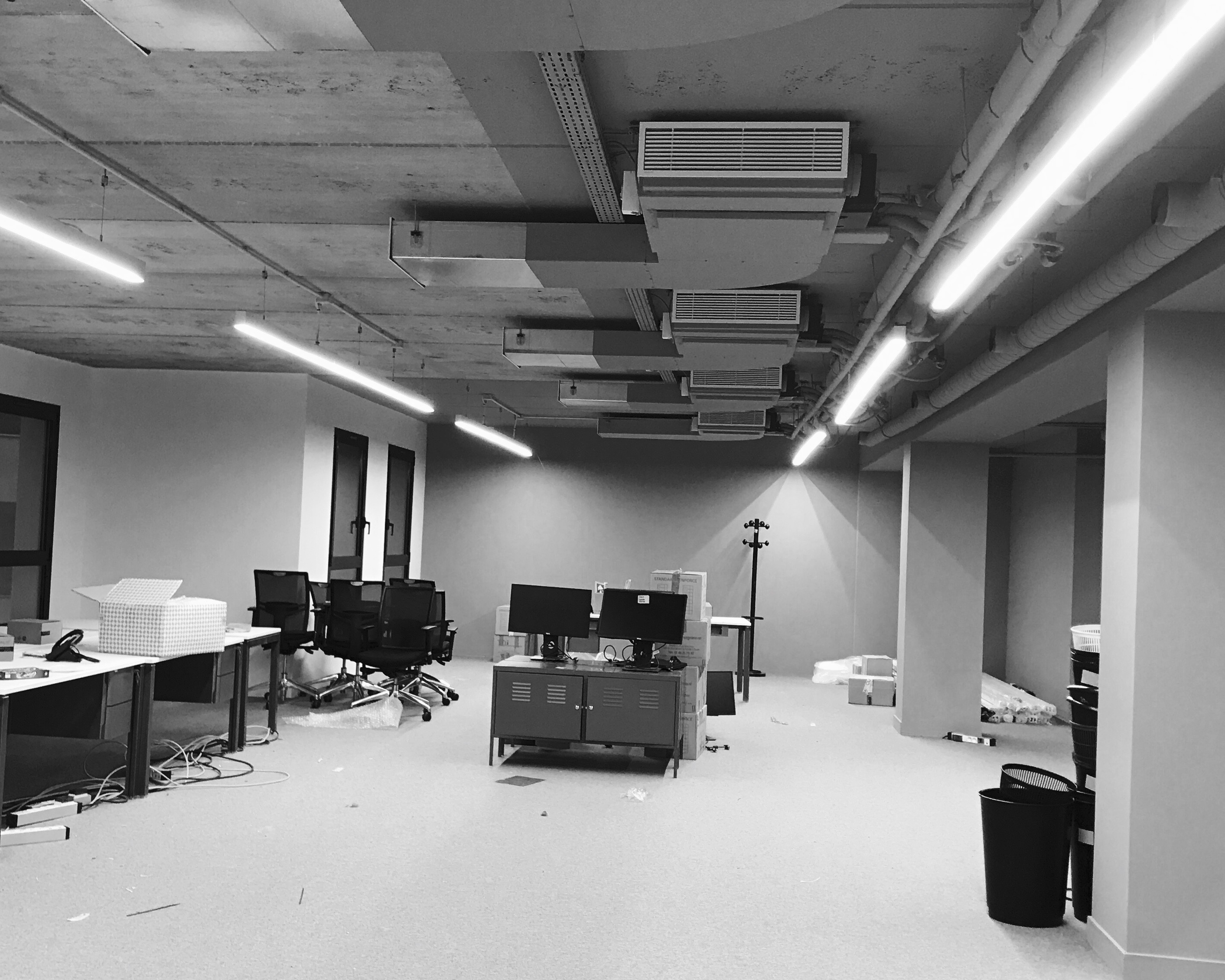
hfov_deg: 46.7
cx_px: 533
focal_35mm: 39
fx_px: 1414
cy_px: 496
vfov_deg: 38.2
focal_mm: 3.99
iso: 32
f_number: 1.8
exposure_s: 1/25
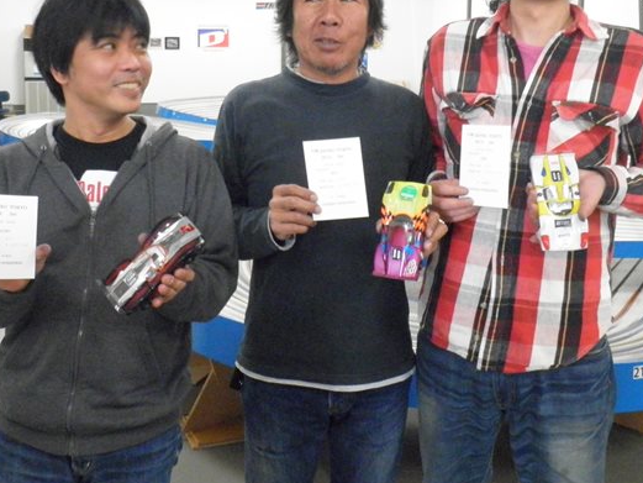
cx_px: 284
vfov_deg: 33.4
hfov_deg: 43.8
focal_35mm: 43
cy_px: 180
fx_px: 799
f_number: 3.2
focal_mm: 5
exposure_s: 1/40
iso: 800
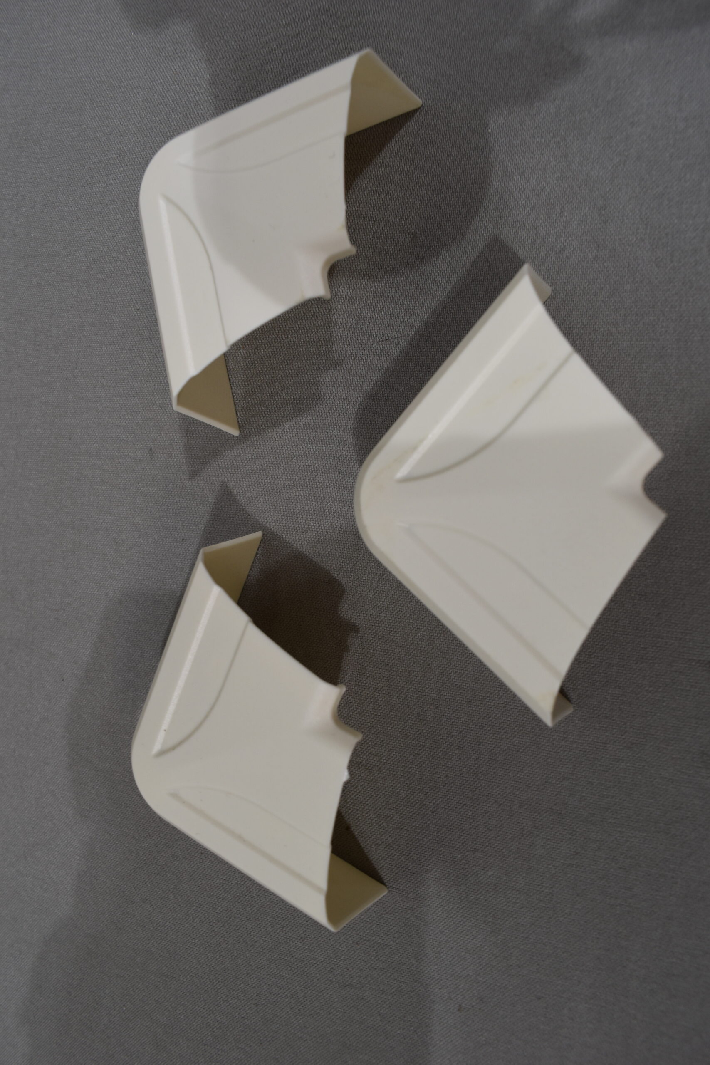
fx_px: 799
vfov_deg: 67.4
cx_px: 355
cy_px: 532
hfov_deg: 47.9
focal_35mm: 27
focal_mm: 18
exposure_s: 1/60
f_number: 8
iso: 280
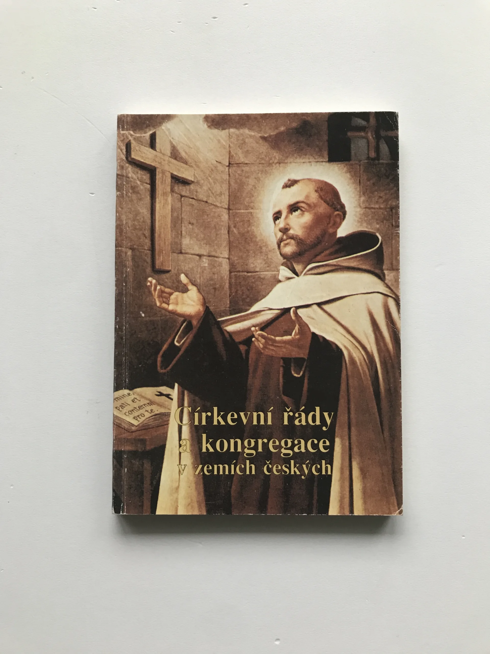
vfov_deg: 63.4
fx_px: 528
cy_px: 327
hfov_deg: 49.7
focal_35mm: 28
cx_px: 245
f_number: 1.8
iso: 32
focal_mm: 3.99
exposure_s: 1/33
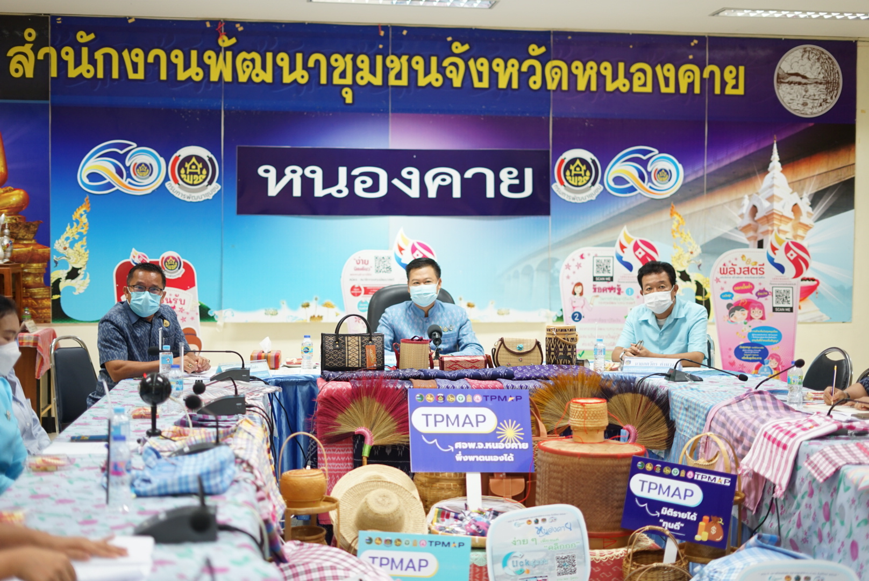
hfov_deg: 39.6
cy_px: 290
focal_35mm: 50
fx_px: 1208
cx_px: 434
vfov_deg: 27.0
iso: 400
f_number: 1.8
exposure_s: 1/80
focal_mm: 50
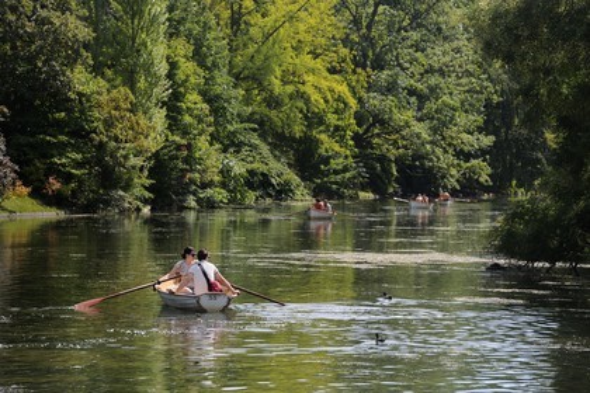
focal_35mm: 200
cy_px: 196
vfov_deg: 6.9
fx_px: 3278
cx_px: 295
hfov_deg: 10.3
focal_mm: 200
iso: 200
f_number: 8
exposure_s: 1/200
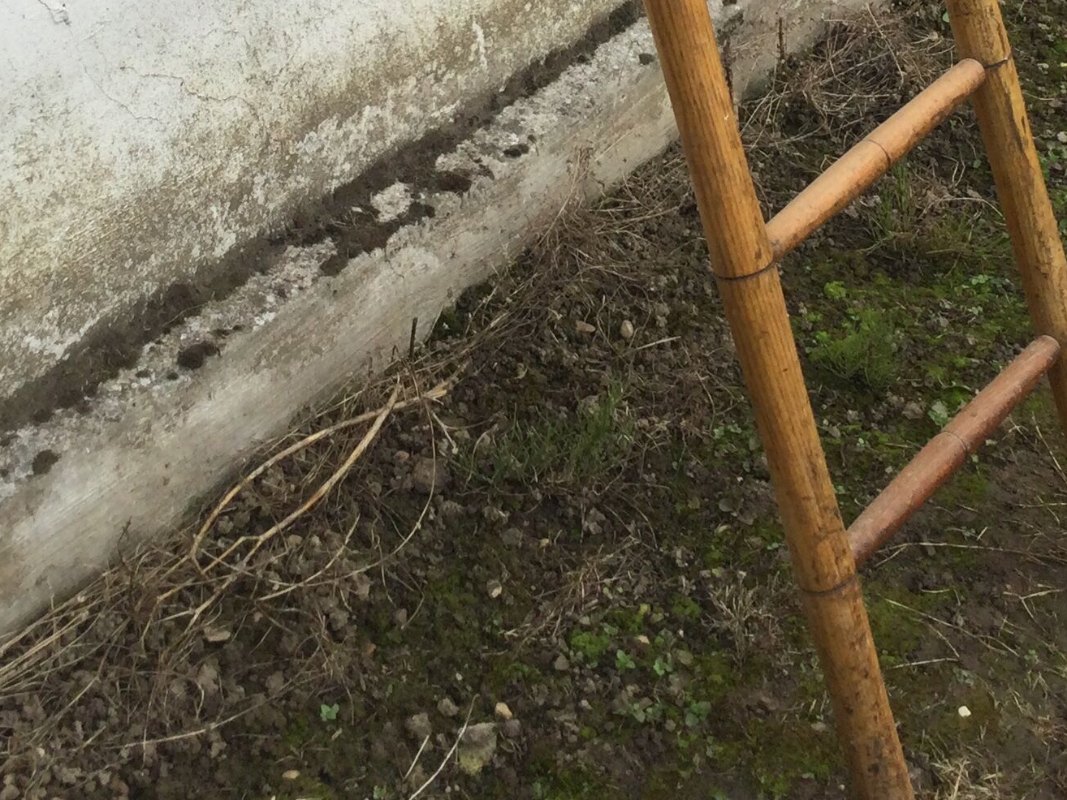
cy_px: -37
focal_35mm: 77
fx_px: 2374
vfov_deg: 18.5
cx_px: 678
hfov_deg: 25.2
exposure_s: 1/515
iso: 25
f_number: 2.4
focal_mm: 3.3
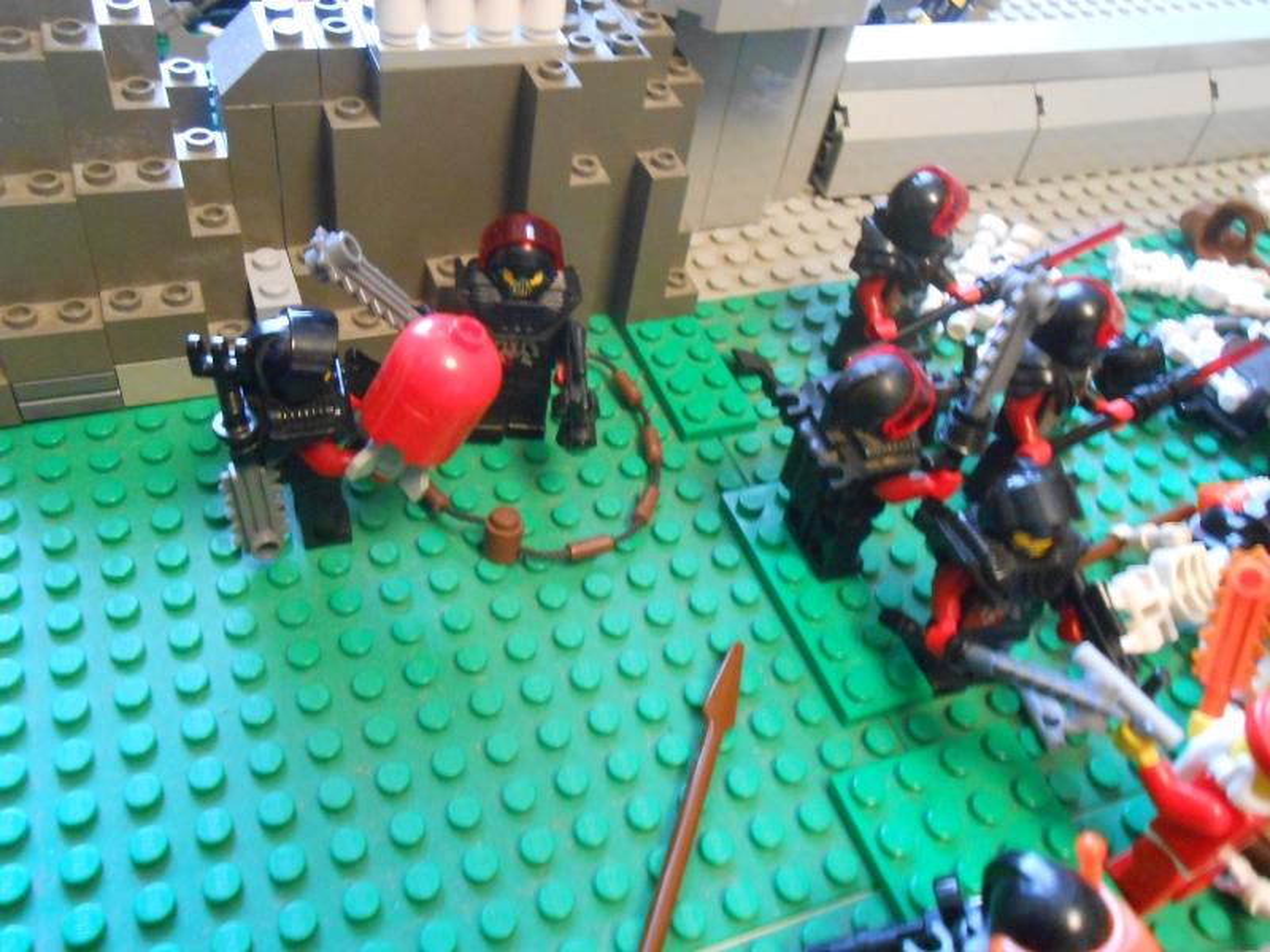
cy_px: 476
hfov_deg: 60.0
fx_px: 1101
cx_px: 635
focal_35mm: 30
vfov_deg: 46.8
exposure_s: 1/3
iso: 800
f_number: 3.8
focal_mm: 5.3
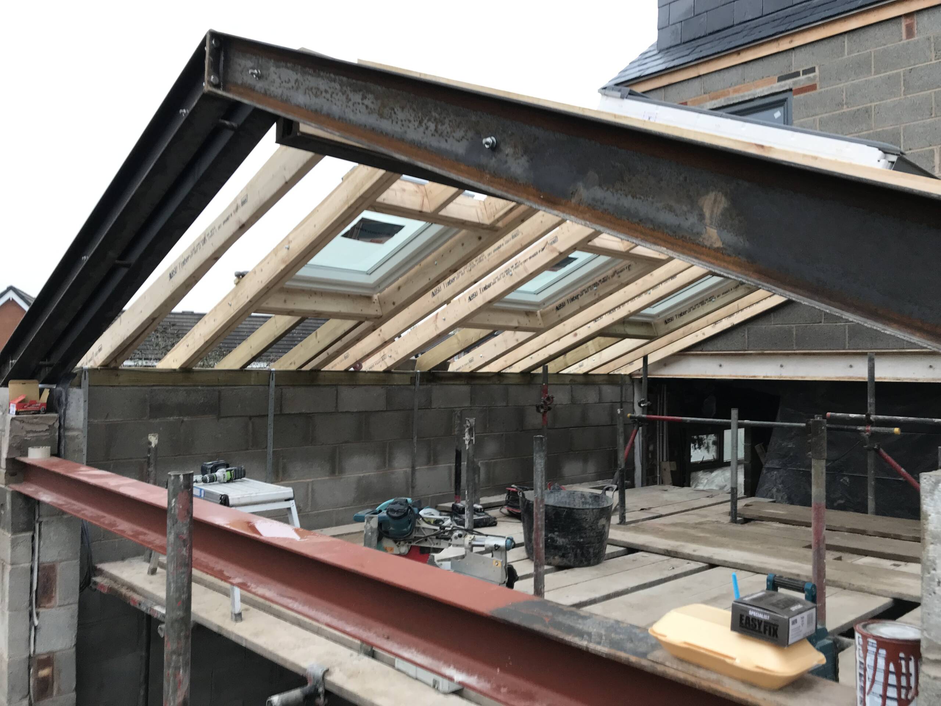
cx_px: 470
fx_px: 761
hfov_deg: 63.4
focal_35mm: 28
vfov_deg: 49.7
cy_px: 353
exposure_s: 1/100
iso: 40
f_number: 1.8
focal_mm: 3.99
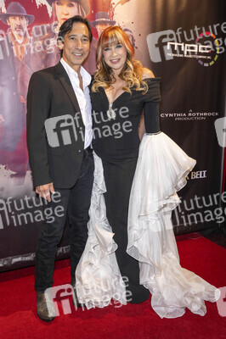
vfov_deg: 65.5
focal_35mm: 28
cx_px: 113
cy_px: 170
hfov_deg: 46.3
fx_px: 264
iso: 800
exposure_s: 1/200
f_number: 5
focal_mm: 28
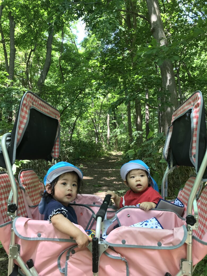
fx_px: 223
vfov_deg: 63.4
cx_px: 104
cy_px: 138
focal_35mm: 28
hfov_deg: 49.7
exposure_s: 1/40
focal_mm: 3.99
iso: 25
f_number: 1.8
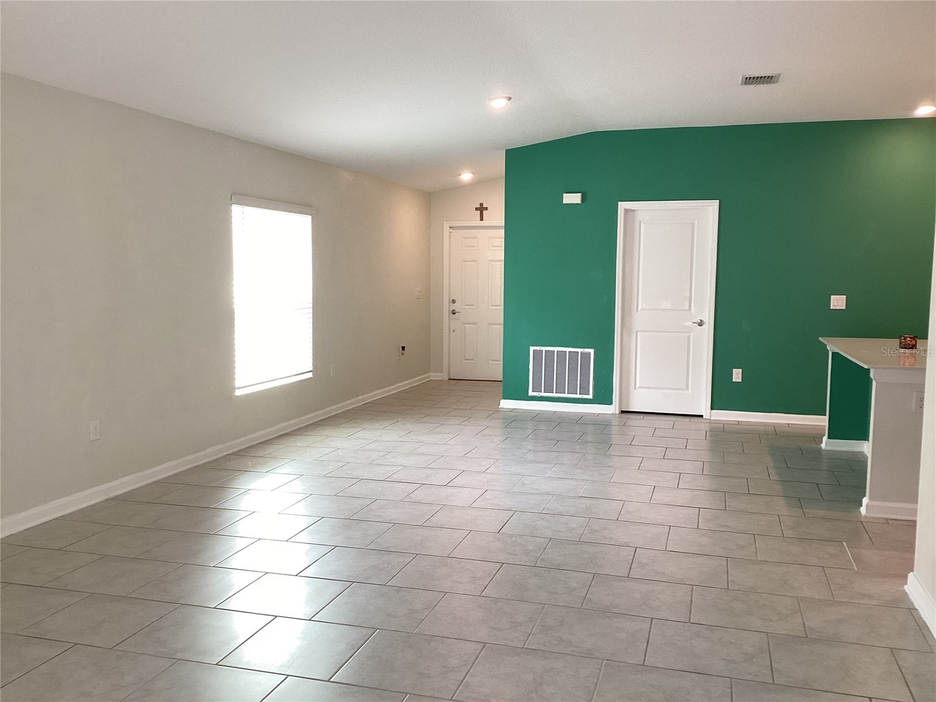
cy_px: 351
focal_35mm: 31
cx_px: 468
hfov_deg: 58.4
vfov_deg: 45.4
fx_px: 838
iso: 64
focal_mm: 3.3
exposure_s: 1/60
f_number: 2.4
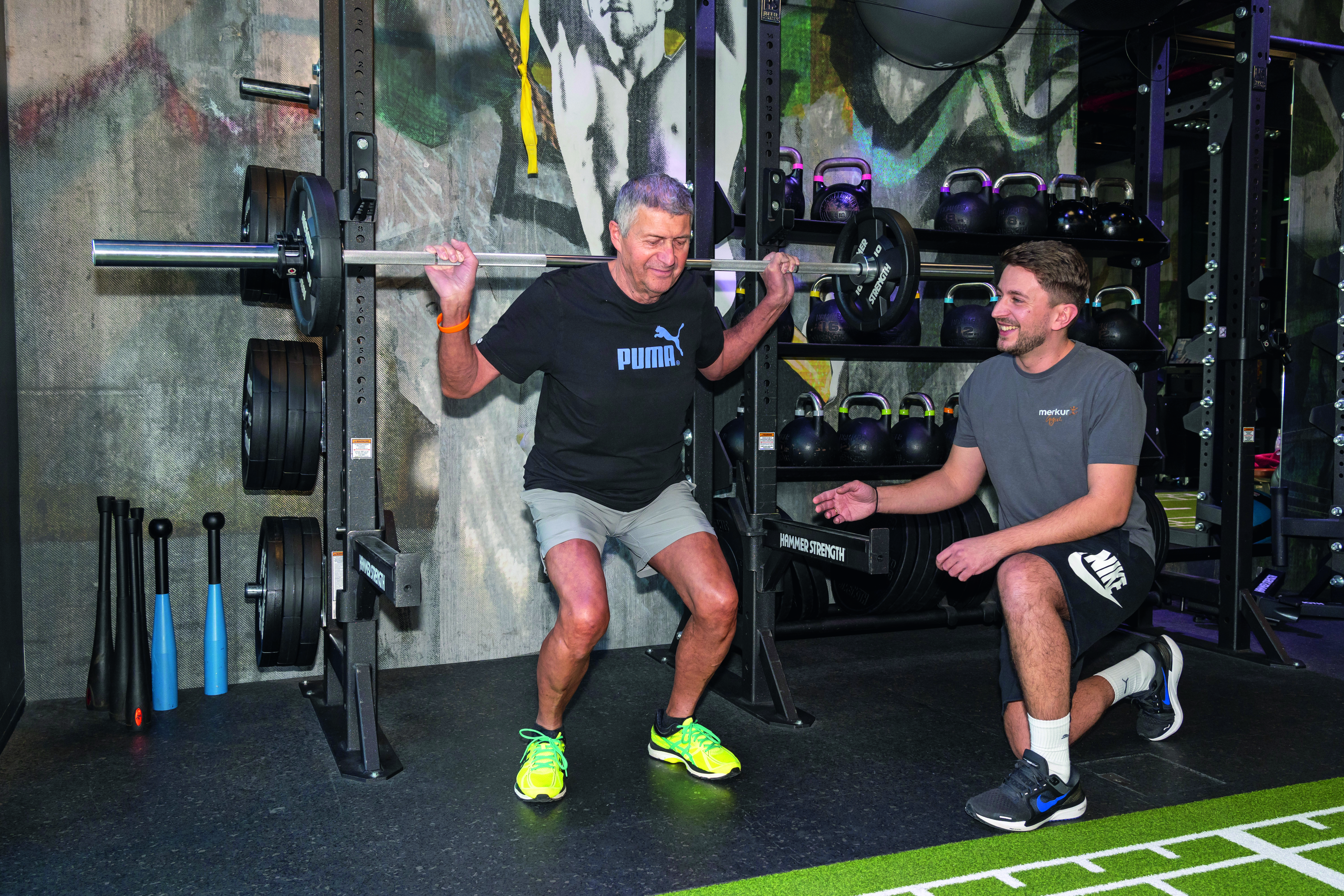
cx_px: 672
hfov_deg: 61.9
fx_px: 1120
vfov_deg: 43.6
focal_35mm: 30
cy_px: 448
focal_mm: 30
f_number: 6.3
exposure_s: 1/125
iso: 1250
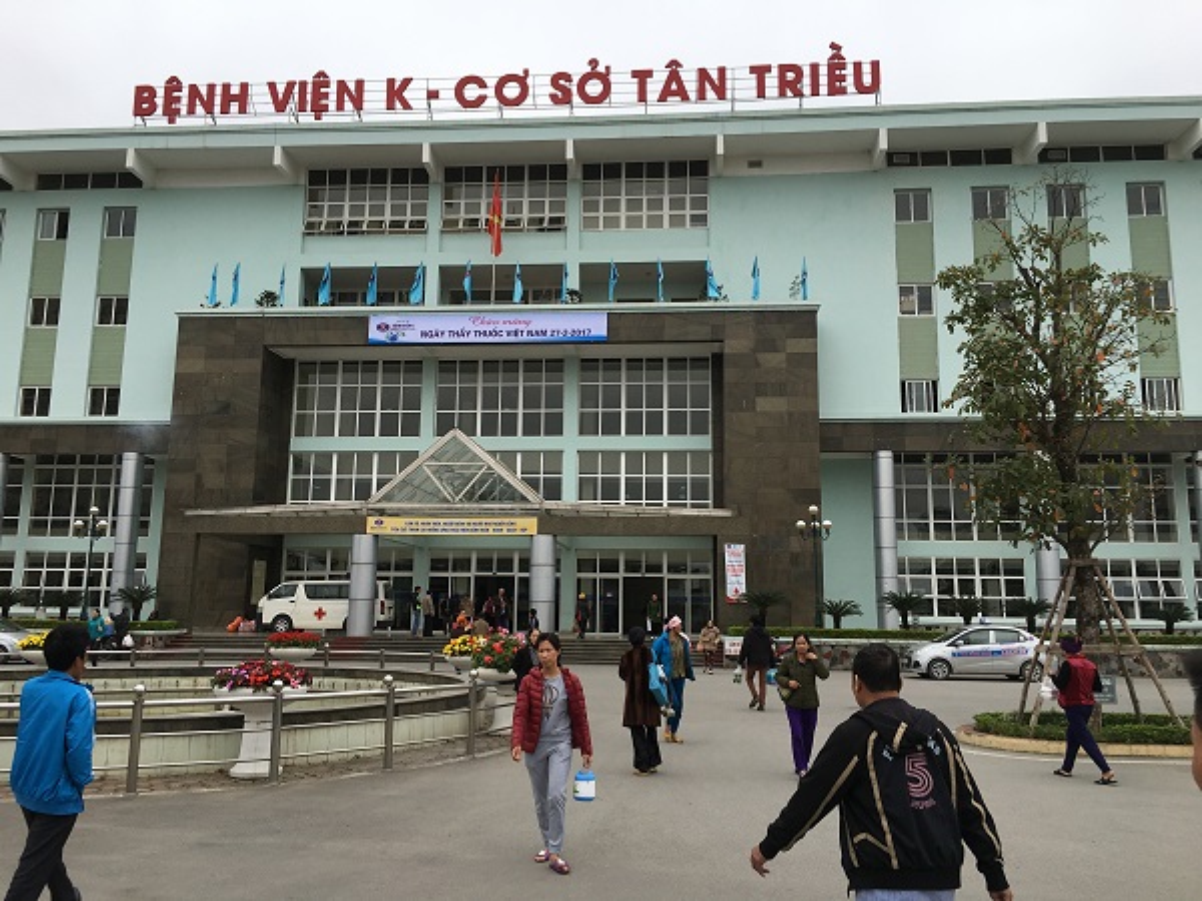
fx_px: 1007
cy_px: 450
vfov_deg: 48.2
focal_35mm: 29
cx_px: 601
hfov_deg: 61.7
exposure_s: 1/916
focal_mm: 4.15
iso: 25
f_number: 2.2
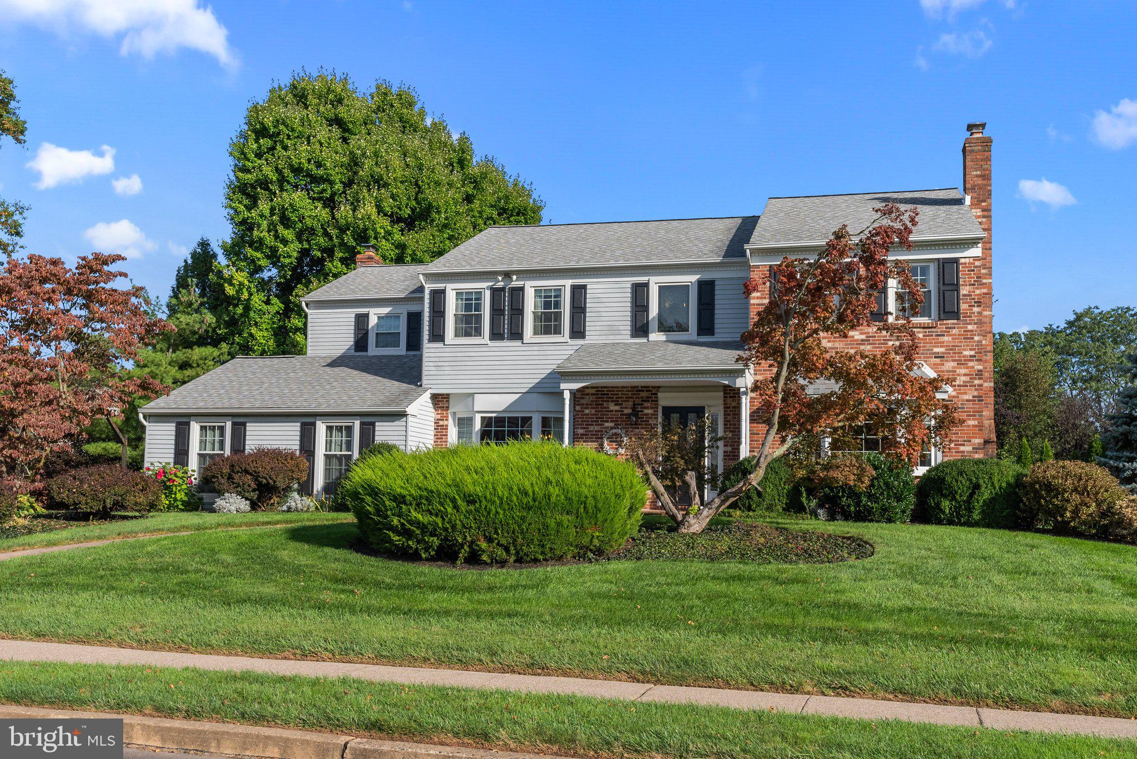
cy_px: 380
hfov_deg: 54.4
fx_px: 1106
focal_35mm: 35
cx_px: 568
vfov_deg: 37.9
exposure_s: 1/500
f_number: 11
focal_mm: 35
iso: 400
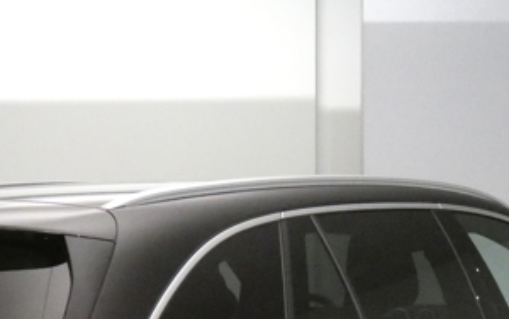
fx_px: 1805
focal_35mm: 130
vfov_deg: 9.8
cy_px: 484
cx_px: 215
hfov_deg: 16.0
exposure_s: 1/80
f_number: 3.8
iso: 1600
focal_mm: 8.2
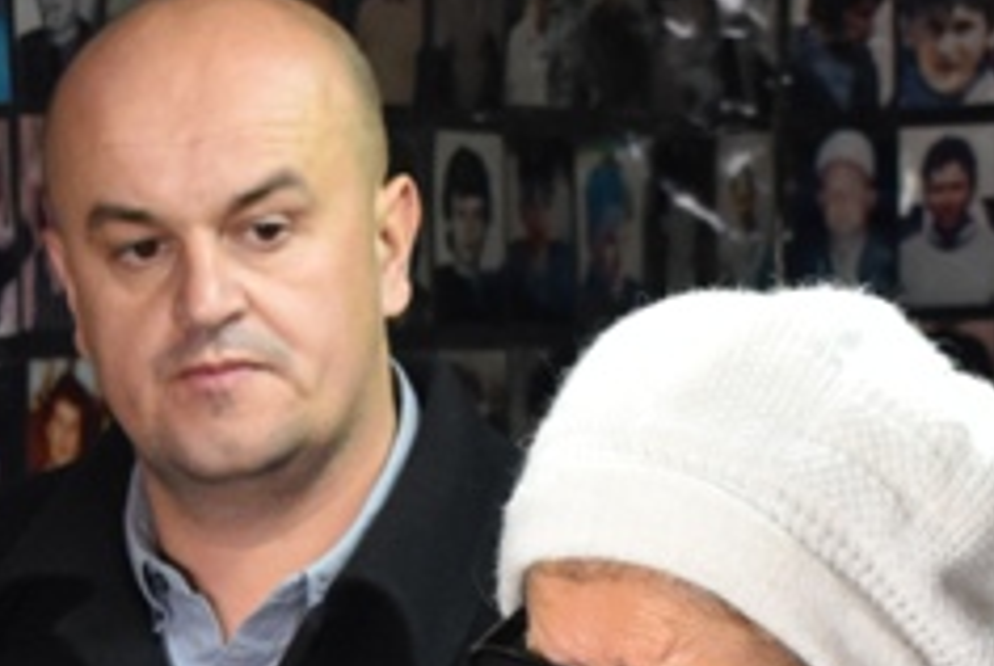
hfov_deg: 10.5
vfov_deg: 6.8
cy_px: 1347
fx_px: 5391
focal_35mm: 195
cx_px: 236
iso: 1400
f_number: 4.2
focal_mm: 30
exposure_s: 1/125
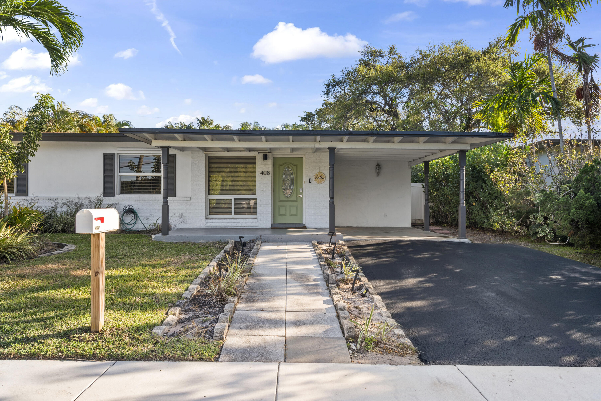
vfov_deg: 53.2
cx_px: 300
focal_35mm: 24
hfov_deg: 73.7
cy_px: 200
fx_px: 401
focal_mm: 24
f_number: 13
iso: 200
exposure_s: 1/25
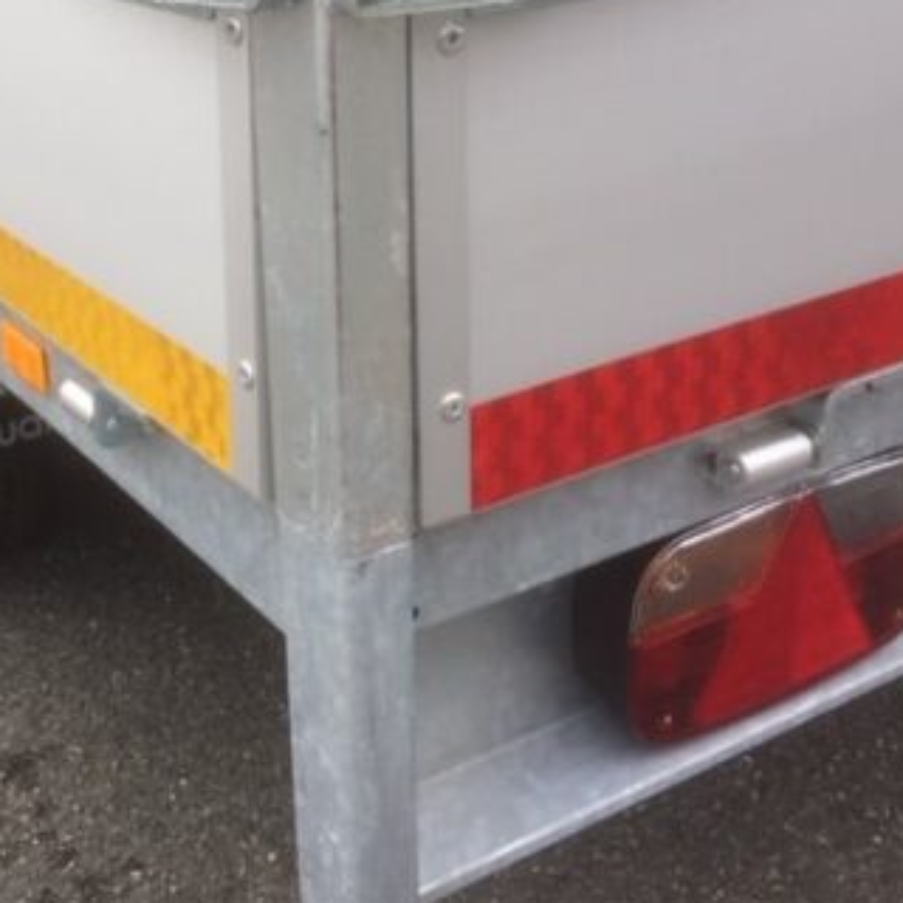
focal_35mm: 48
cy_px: 336
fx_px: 1417
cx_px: 209
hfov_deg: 34.5
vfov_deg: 35.2
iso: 32
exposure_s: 1/501
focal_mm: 4.15
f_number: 2.2
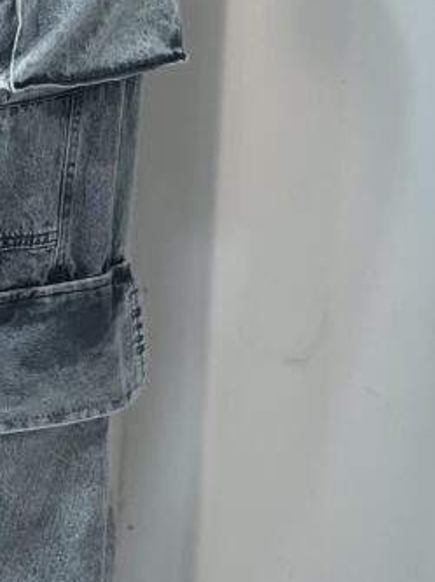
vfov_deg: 9.2
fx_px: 3626
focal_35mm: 216
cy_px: 275
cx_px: -173
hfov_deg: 6.8
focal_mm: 9
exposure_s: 1/120
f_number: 2.8
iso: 64
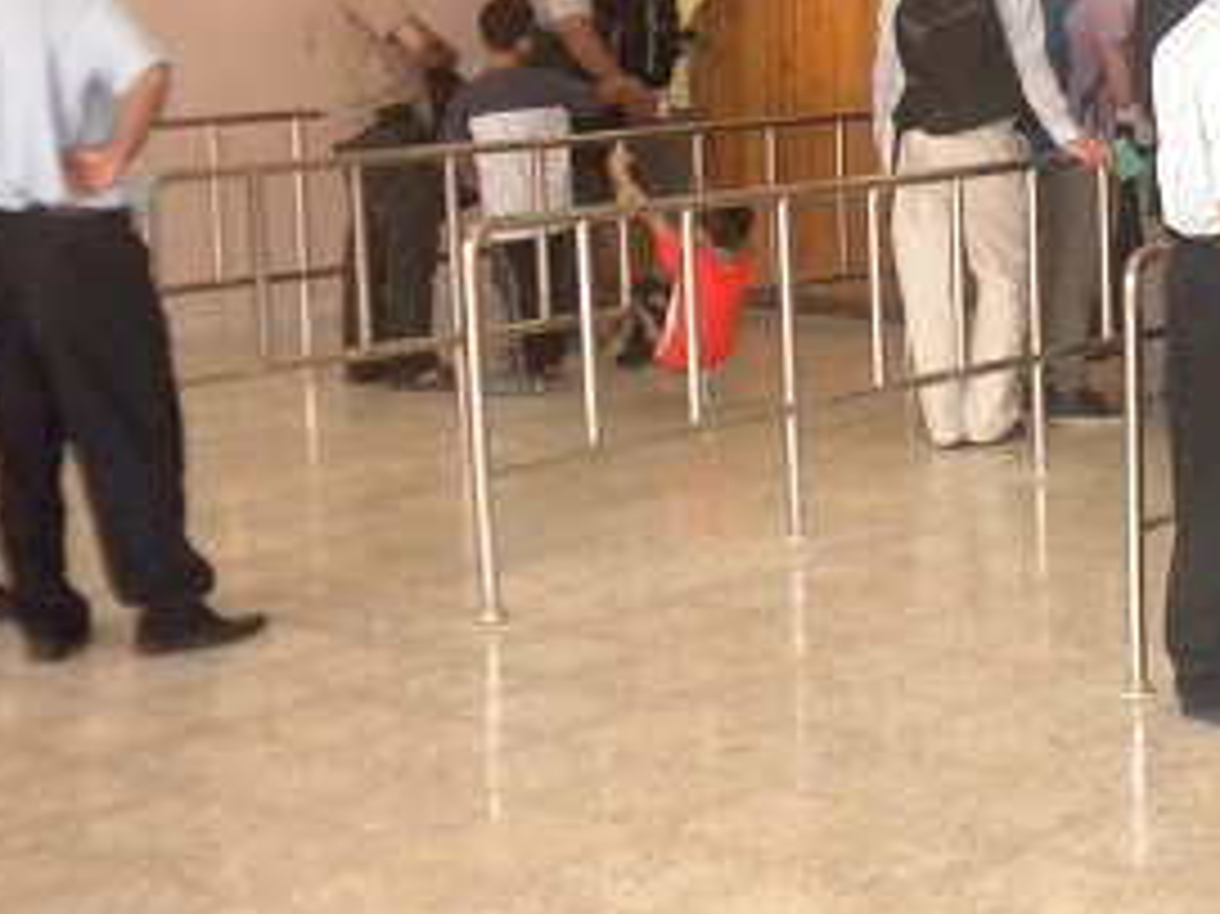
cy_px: 252
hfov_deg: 22.6
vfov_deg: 17.9
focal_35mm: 82
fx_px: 2889
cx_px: 1319
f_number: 3.5
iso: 400
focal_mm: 6.6
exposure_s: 1/60.3
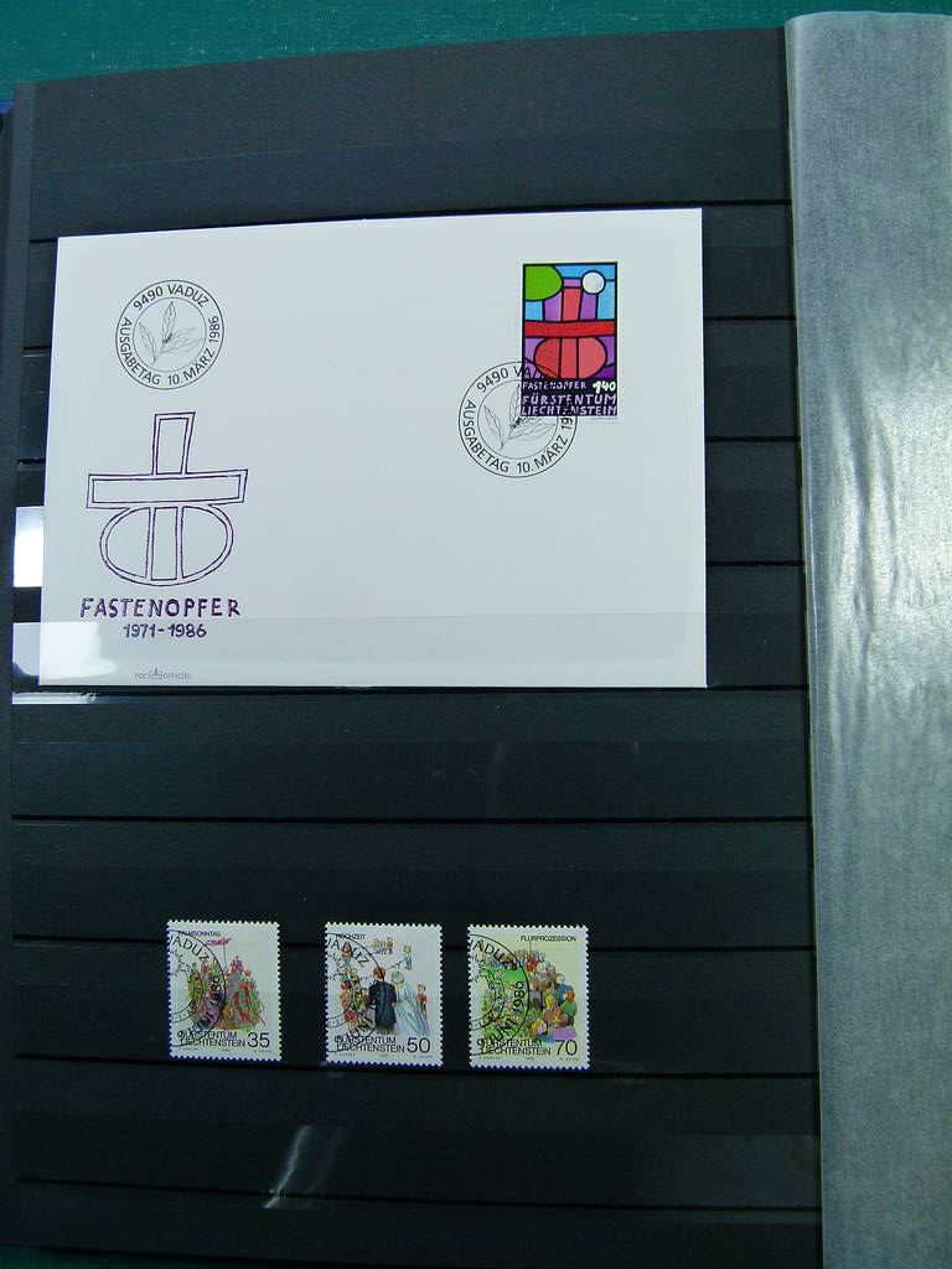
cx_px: 476
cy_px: 634
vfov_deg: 51.4
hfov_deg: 39.7
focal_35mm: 36
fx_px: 1320
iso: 160
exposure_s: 1/125
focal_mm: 6.5
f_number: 3.6
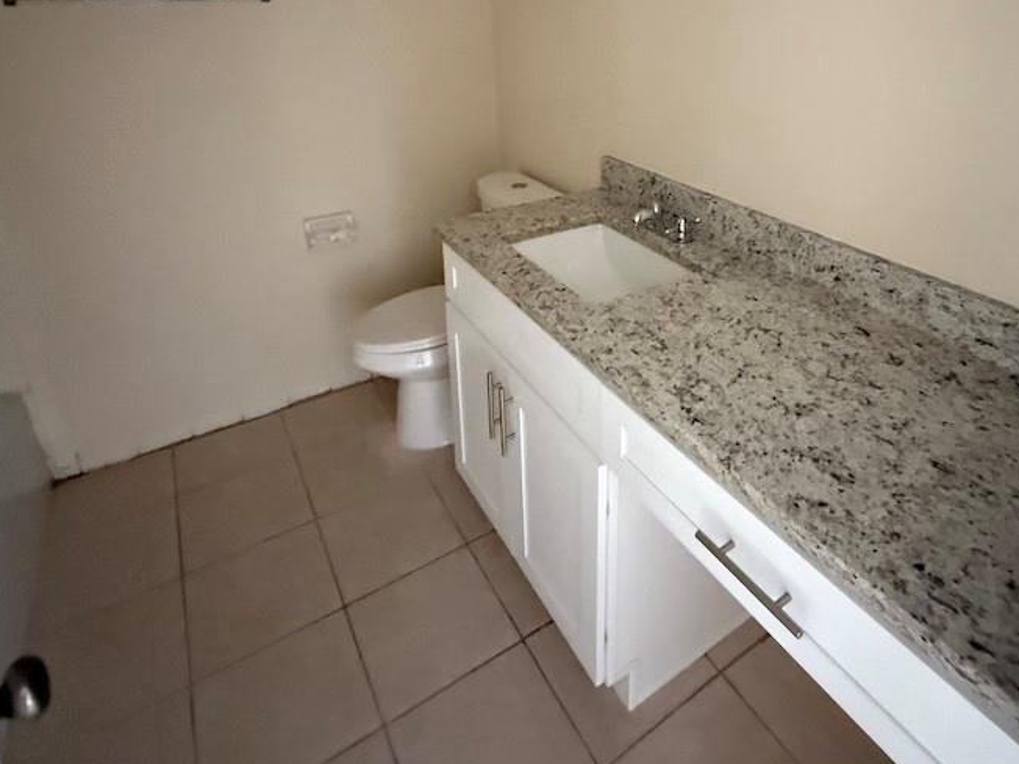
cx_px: 605
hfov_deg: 75.6
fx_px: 648
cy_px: 183
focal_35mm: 22
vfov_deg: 57.7
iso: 1250
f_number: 2.2
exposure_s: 1/60
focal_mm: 2.22
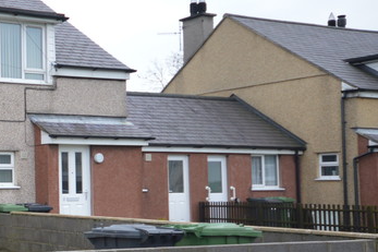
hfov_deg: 27.3
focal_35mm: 62
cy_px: 162
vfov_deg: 21.8
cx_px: -110
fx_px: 651
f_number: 5.6
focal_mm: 14
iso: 320
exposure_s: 1/125
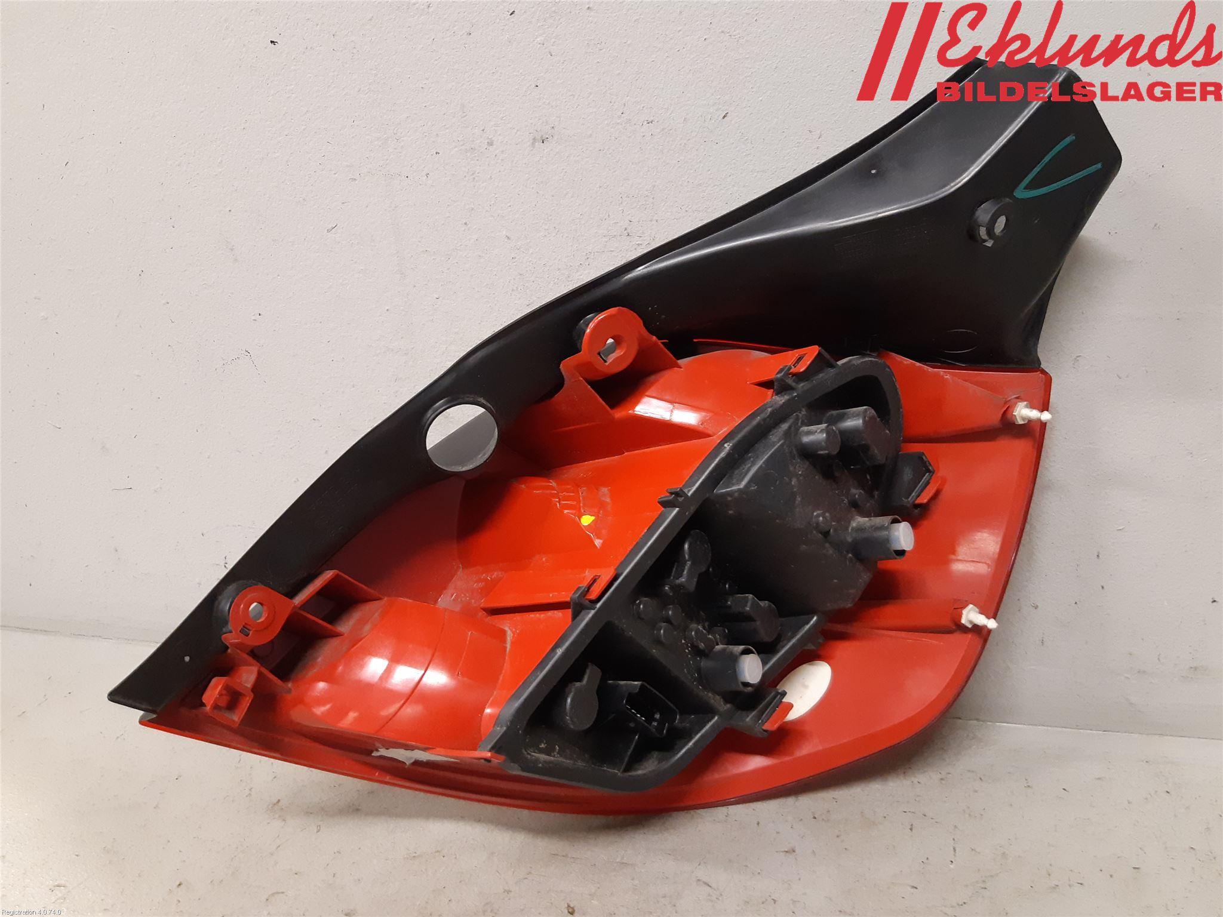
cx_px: 612
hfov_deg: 67.3
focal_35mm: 26
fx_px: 919
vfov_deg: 53.1
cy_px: 458
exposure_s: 1/50
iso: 250
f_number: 1.7
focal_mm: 3.93
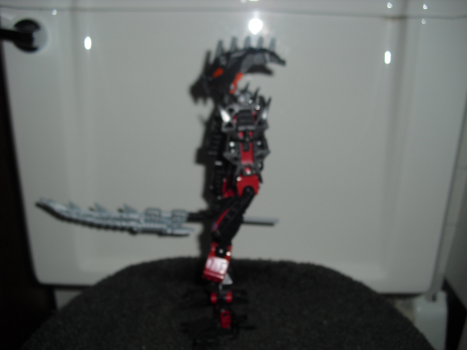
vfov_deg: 39.7
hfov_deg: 51.4
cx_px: 234
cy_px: 175
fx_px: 486
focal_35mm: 36
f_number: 3.1
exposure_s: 1/60
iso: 100
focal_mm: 6.3
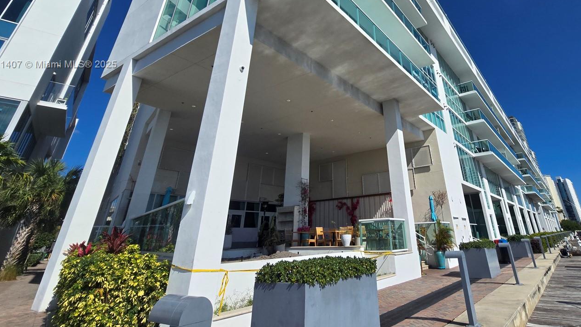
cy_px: 65
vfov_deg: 56.5
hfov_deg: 91.9
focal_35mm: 18
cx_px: 338
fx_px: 277
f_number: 2.2
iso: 50
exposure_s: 1/4591
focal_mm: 2.2
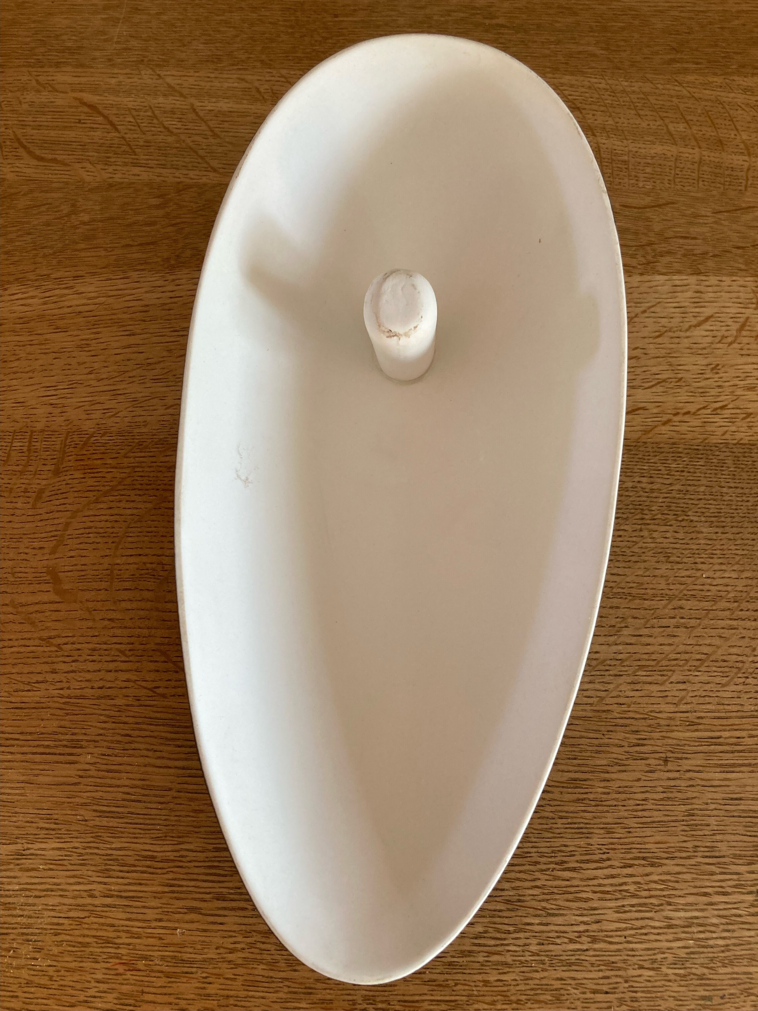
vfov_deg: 63.4
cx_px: 379
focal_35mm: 28
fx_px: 818
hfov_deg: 49.7
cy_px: 506
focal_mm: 3.99
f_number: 1.8
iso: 100
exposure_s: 1/60
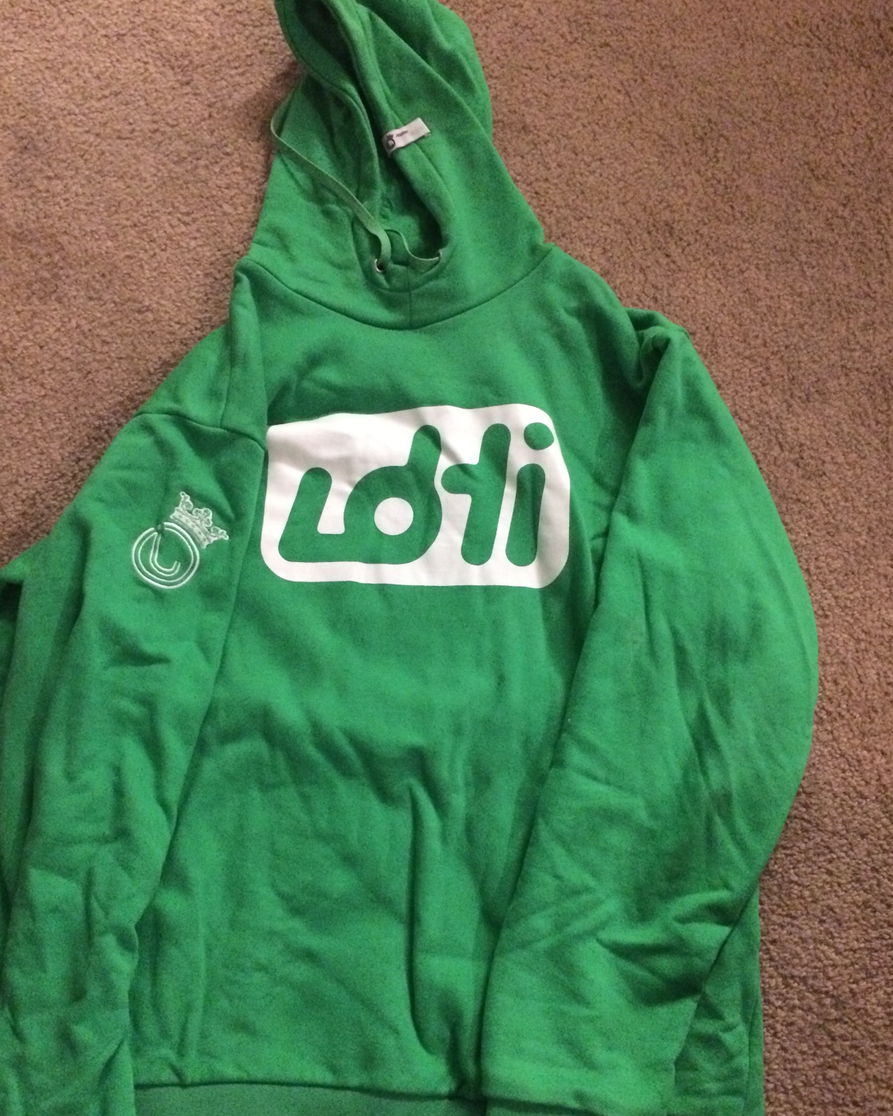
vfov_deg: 54.1
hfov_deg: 44.5
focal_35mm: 33
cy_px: 632
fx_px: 1090
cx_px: 438
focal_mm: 4.15
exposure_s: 1/15
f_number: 2.2
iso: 500
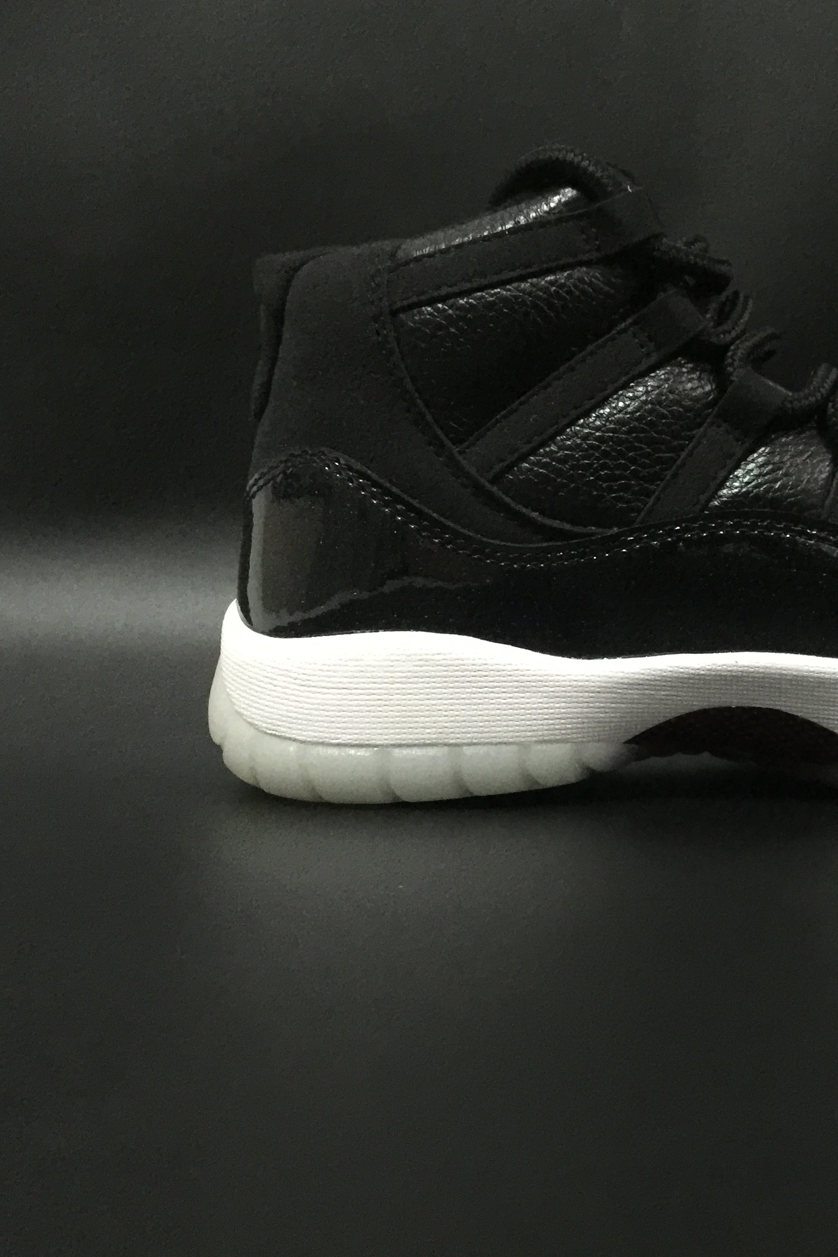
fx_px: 1431
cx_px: 770
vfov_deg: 47.4
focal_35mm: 41
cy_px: 626
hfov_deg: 31.0
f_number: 2.2
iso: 200
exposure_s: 1/4
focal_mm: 4.15
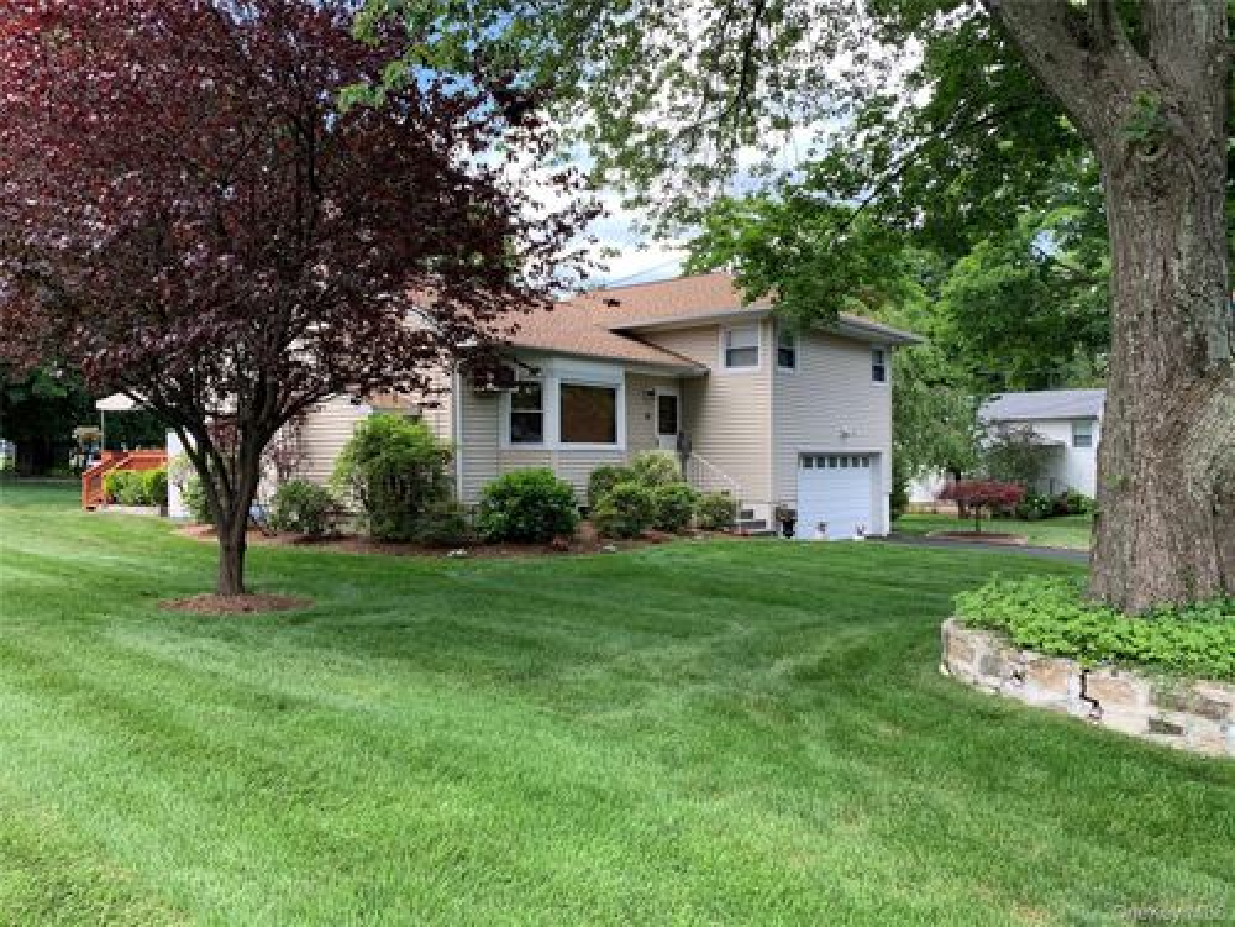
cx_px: 618
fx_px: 928
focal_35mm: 26
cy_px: 464
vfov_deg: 53.1
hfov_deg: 67.3
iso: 25
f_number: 1.8
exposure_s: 1/228
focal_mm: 4.25
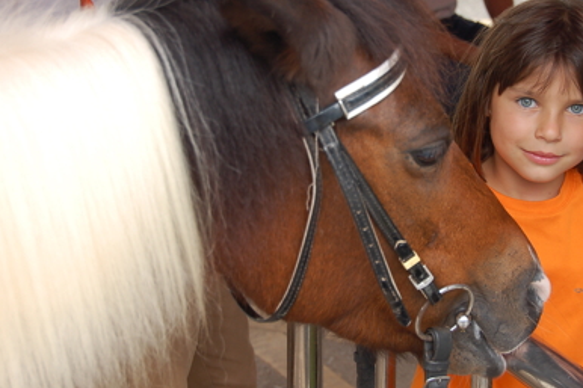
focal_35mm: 94
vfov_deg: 14.5
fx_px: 1522
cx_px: 337
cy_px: 151
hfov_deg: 21.7
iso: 200
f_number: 5
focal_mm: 44
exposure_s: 1/100
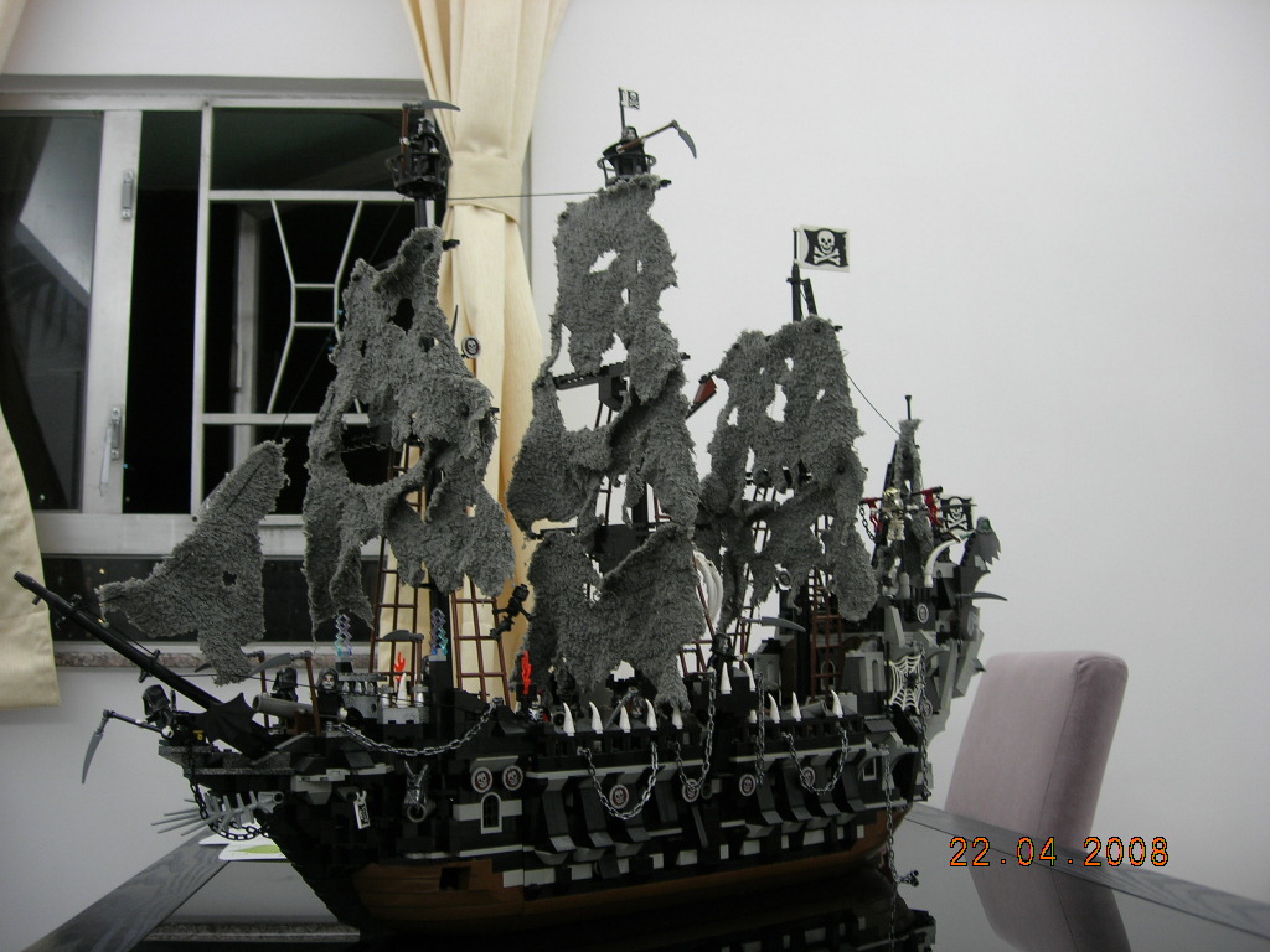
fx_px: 1394
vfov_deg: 37.7
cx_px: 635
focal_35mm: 38
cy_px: 476
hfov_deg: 49.0
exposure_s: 1/17
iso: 64
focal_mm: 7.8
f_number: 2.8
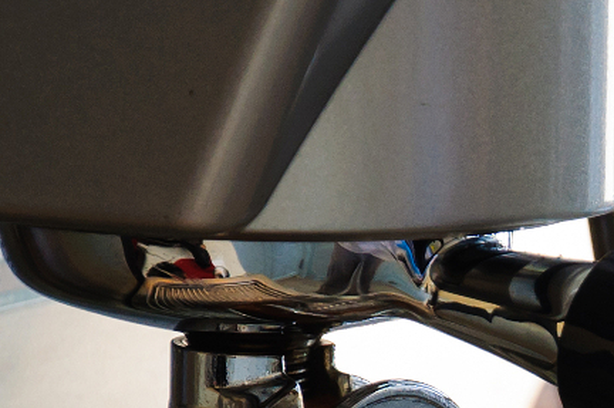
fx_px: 10648
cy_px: 611
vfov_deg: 2.2
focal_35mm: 625
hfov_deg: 3.3
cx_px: 745
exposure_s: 1/20
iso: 200
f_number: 5.6
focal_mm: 90
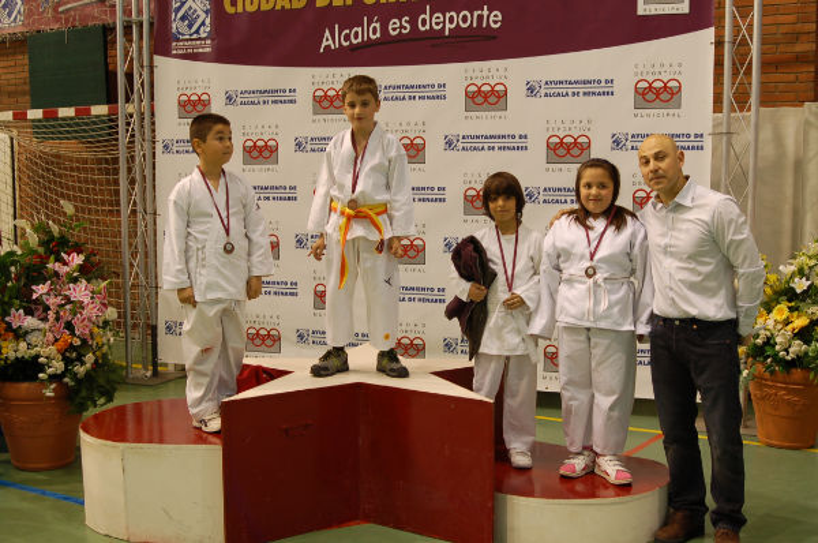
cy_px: 272
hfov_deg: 42.4
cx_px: 409
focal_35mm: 46
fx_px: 1055
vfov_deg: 28.8
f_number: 3.8
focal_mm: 31
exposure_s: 1/30
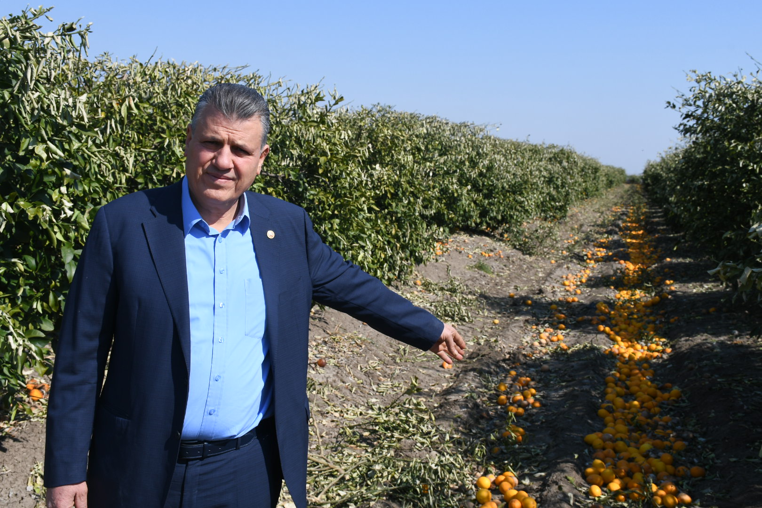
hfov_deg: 43.6
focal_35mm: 45
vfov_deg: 29.9
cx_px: 381
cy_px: 254
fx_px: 952
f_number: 11
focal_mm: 30
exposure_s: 1/500
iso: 250
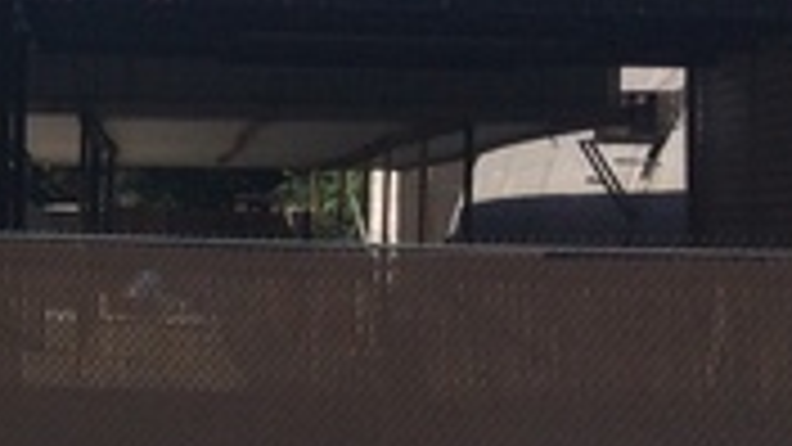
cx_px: -785
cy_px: 5
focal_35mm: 139
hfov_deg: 13.3
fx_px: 2919
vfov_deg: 8.7
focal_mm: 4.15
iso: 32
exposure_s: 1/3425
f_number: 2.2
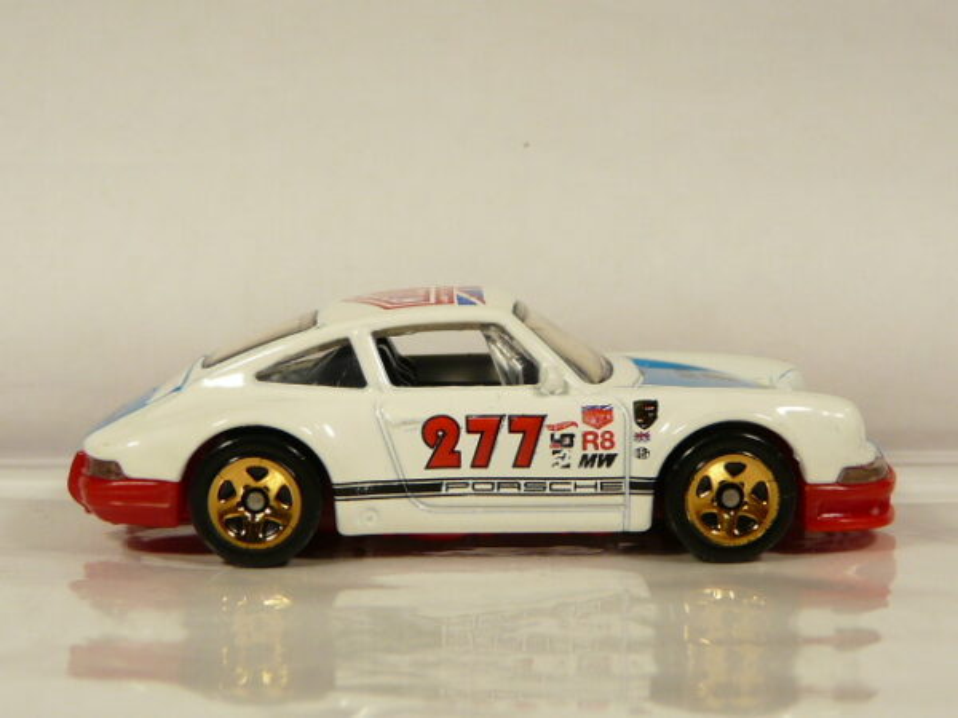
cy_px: 359
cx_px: 479
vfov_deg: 22.6
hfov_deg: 29.8
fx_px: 1799
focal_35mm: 65
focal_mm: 6.7
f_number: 3.2
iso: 100
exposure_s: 1/125
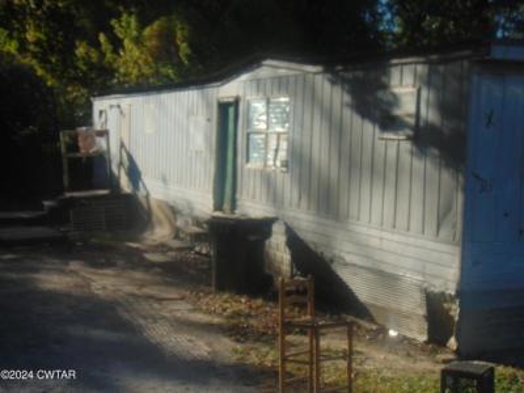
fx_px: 908
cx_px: 262
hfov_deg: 32.2
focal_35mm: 60
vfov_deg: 24.4
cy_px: 196
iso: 80
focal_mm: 10.8
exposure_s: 1/800
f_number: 3.6
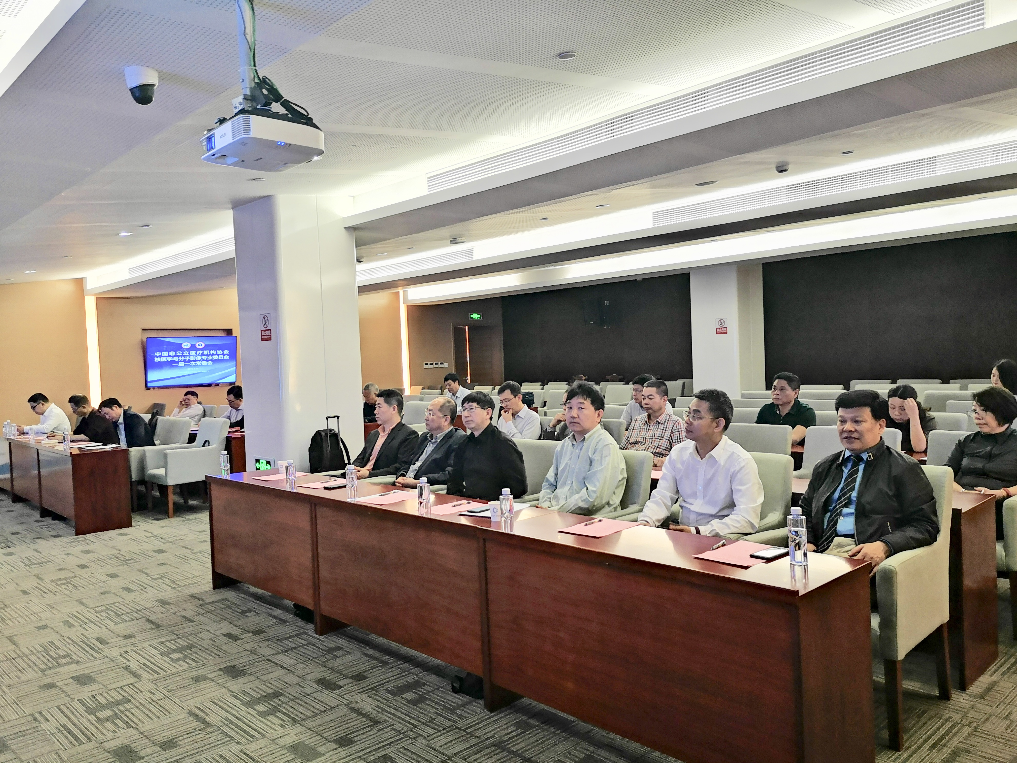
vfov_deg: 51.4
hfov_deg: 65.3
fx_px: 793
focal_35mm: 27
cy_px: 382
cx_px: 508
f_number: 1.8
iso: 100
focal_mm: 3.95
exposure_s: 4
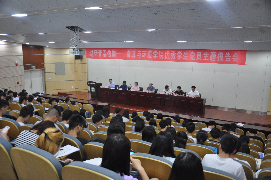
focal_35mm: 33
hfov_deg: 57.3
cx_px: 136
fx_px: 248
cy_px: 90
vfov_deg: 39.9
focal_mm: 22
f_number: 4
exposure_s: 1/15
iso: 720
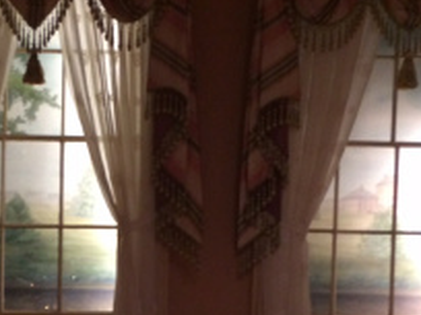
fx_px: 912
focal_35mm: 75
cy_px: 242
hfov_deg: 25.1
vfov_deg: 19.5
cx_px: 29
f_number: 2.2
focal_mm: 4.12
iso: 320
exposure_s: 1/15
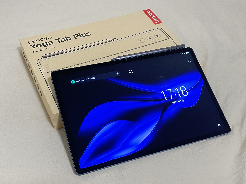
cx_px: 123
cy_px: 92
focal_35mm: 26
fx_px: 185
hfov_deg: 67.3
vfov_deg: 53.1
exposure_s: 1/50
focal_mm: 4.2
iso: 320
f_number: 1.6
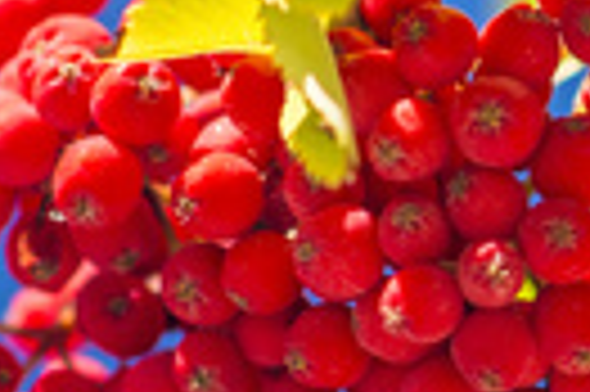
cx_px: 860
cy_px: 369
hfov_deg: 3.7
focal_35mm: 552
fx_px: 9035
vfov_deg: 2.5
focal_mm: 85
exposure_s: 1/400
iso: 200
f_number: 2.8
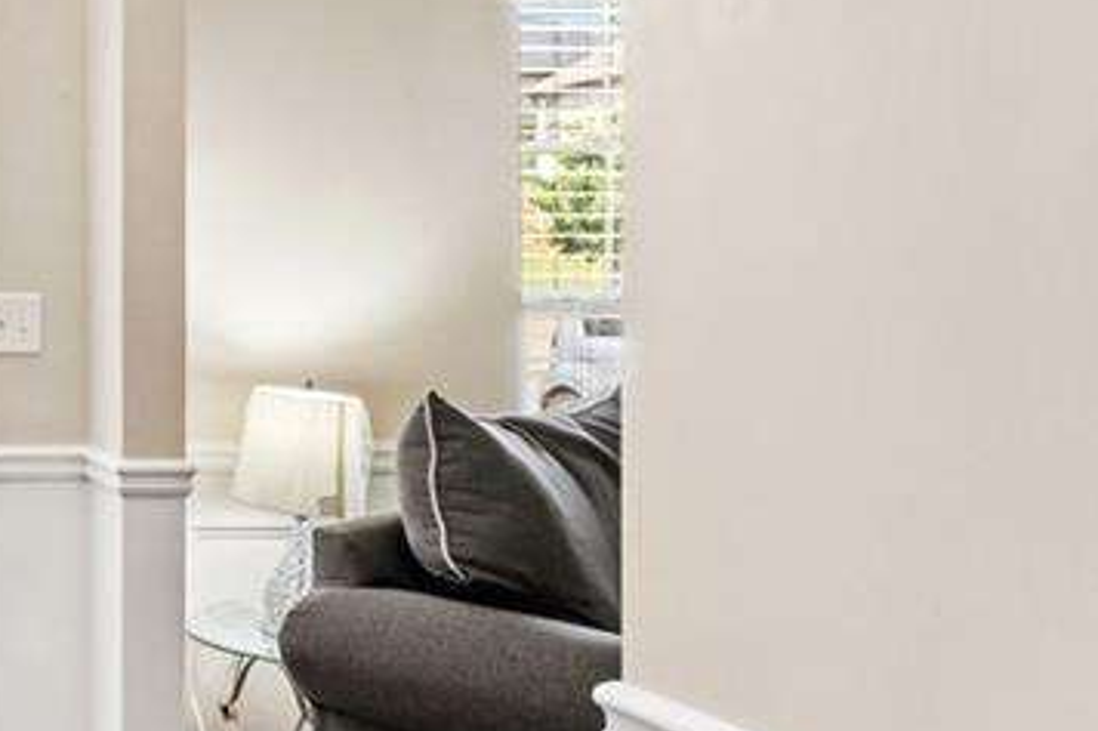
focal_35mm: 47
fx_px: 1446
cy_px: 336
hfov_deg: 32.0
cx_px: -318
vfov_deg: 28.4
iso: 400
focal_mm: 11
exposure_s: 1/6
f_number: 8
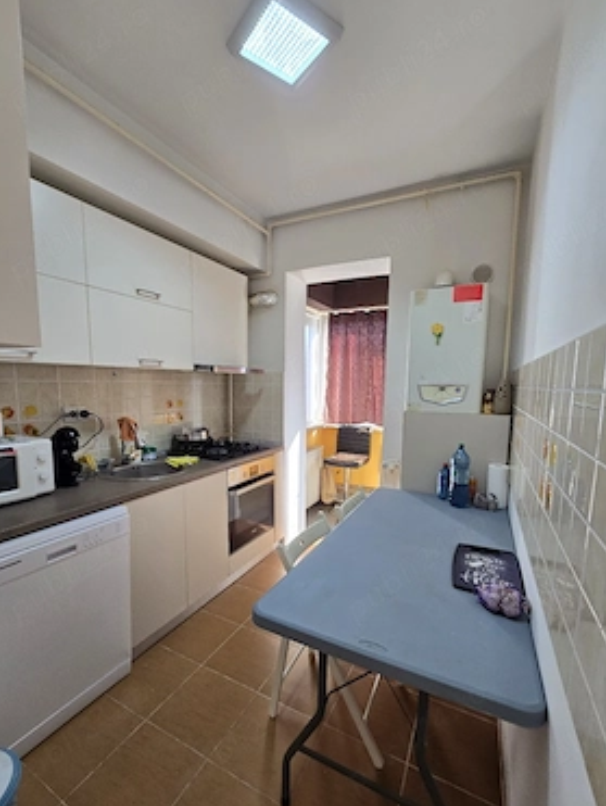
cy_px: 424
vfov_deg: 101.9
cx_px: 291
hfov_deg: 85.7
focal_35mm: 14
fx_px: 326
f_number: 2.2
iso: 80
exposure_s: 1/50.3
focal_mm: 2.2
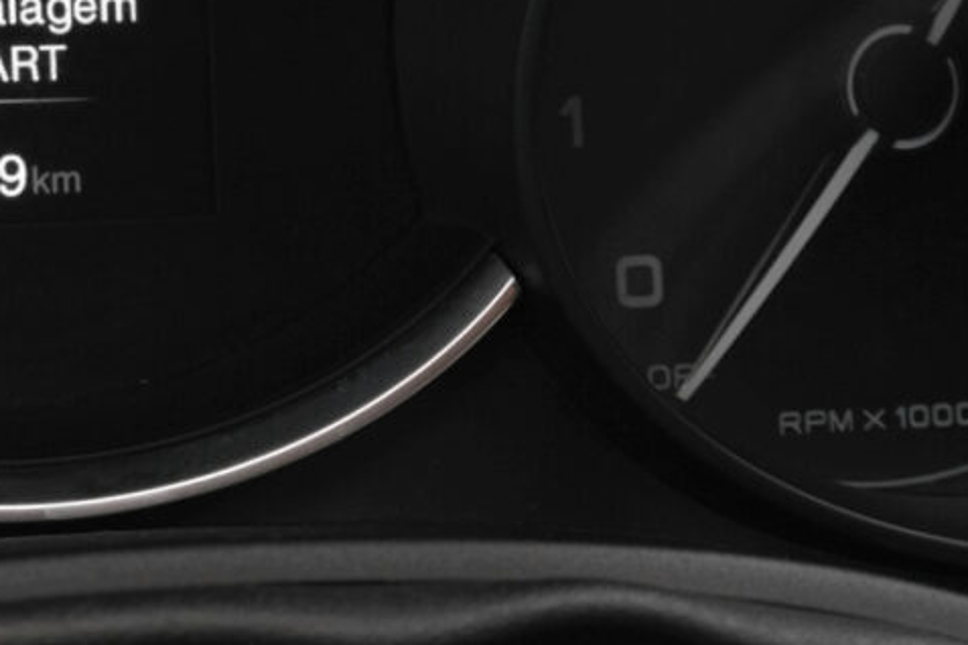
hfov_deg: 19.5
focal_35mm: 101
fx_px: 2716
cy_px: 78
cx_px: -59
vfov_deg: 13.4
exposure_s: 1/200
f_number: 8
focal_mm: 31.4
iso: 2000
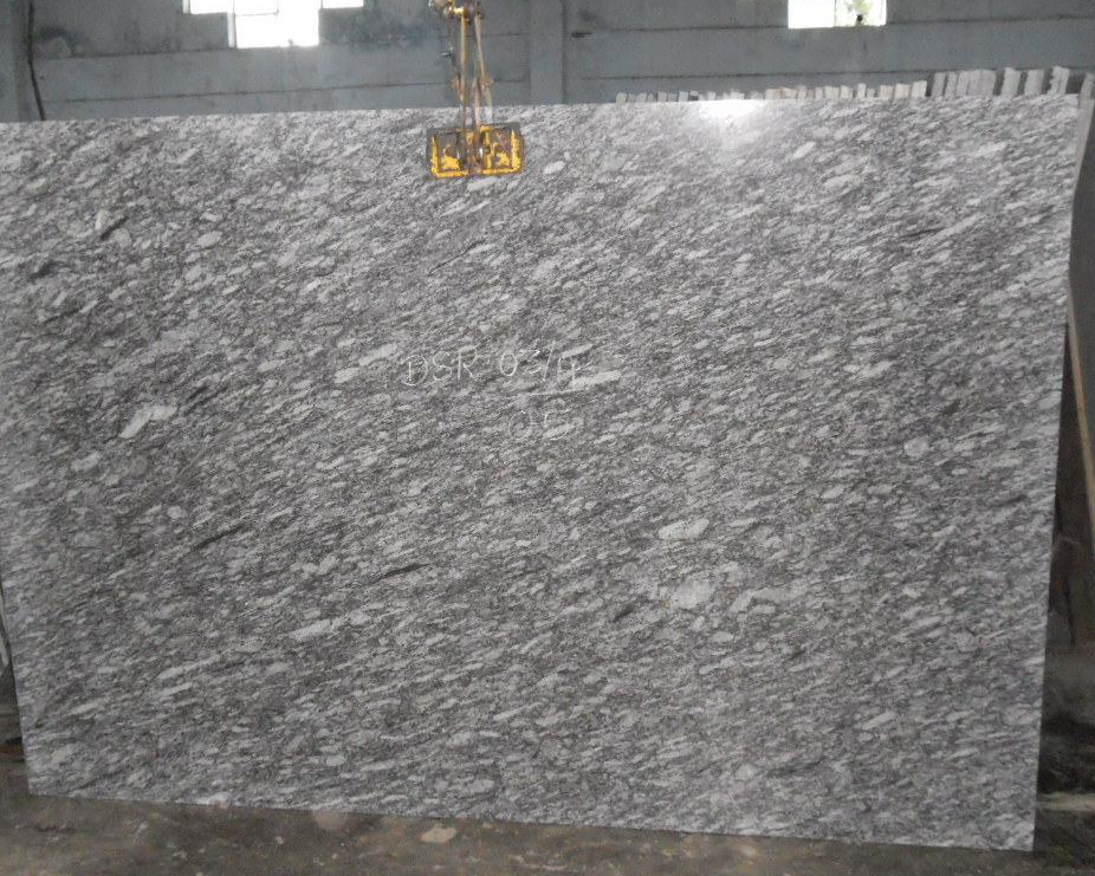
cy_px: 430
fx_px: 1329
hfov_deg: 44.8
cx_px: 520
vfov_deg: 36.5
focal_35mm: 41
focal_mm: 6.9
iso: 1250
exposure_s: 1/30
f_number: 3.9
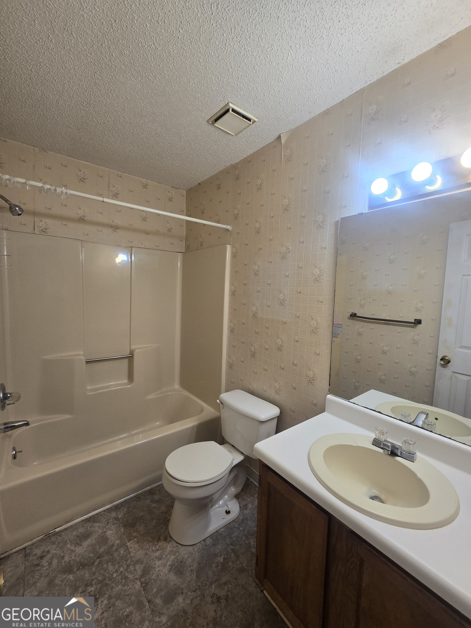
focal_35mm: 13
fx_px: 236
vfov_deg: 106.2
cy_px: 314
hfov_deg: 89.9
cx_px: 236
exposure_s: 1/60
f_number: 2.2
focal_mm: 2.2
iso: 64
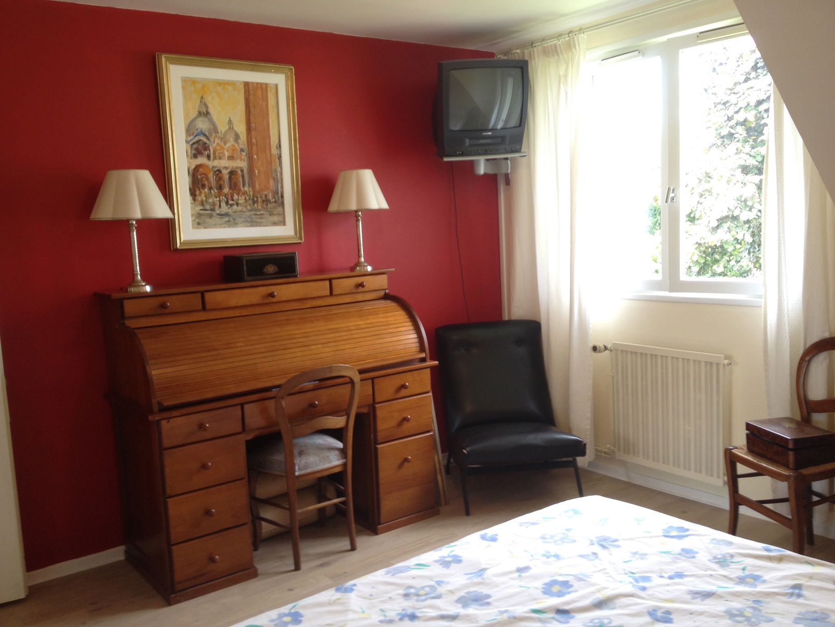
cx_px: 418
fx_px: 844
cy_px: 314
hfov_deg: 52.6
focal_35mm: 35
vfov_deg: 40.7
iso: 50
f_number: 2.4
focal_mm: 4.28
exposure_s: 1/24
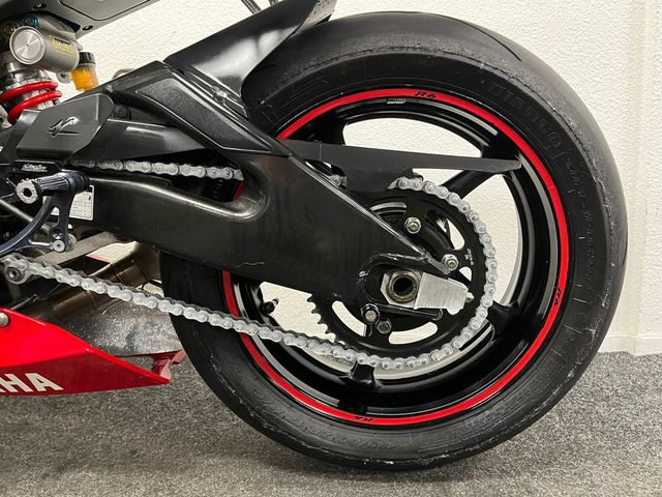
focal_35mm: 26
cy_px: 248
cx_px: 331
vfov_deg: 53.1
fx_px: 497
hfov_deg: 67.3
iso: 500
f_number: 1.6
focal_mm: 5.1
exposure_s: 1/33
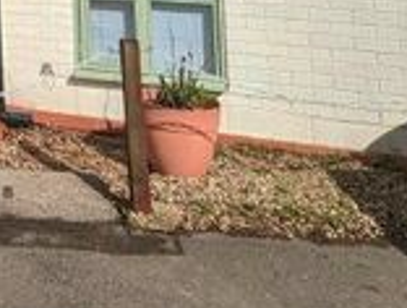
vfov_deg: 19.7
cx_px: -98
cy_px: -226
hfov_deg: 28.3
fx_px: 684
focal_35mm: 58
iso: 48
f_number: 2.2
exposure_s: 1/3003
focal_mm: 1.95
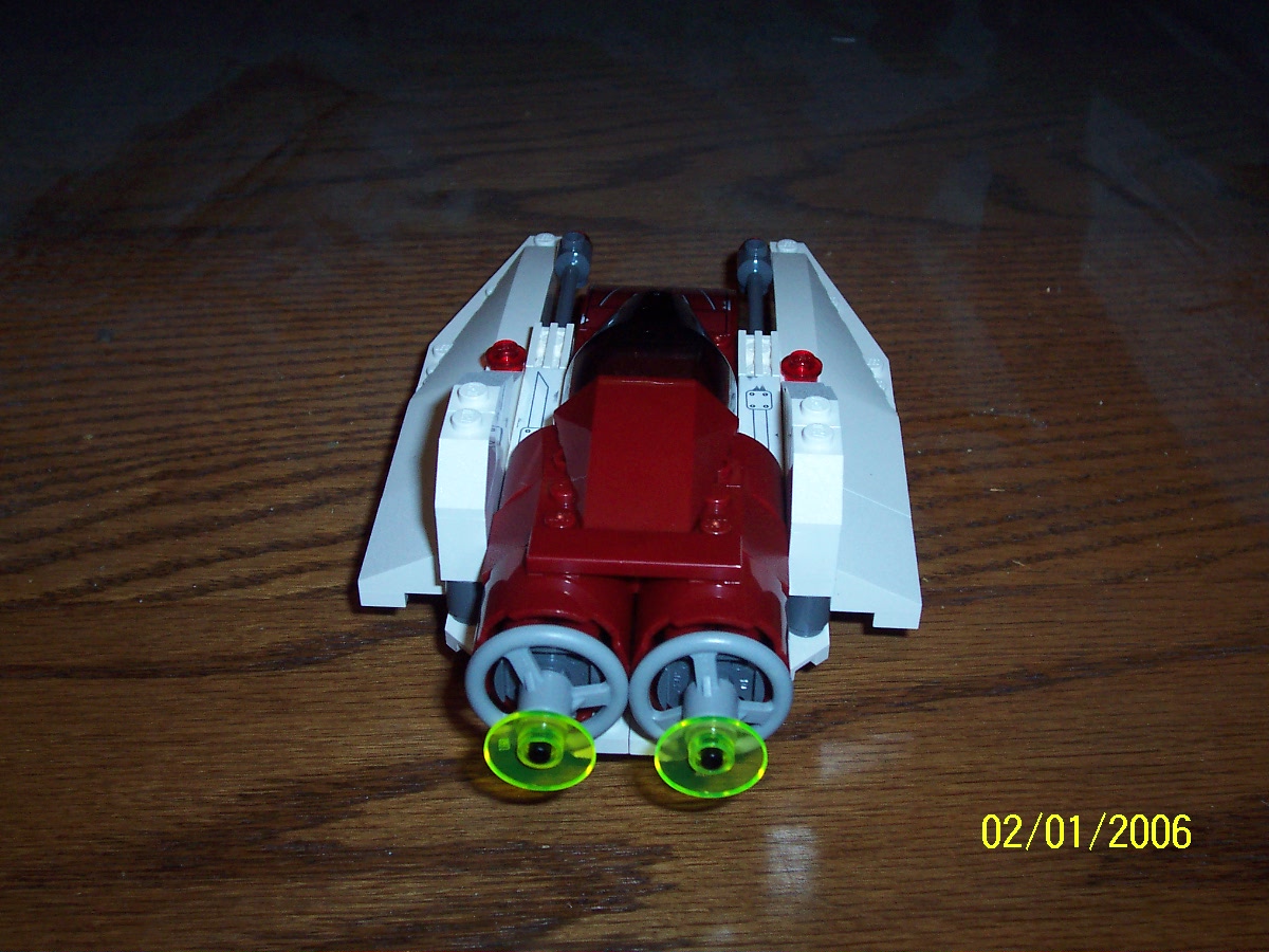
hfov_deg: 41.2
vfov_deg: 31.5
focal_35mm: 46
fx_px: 1686
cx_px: 634
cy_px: 476
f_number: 3
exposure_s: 1/60
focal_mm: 7
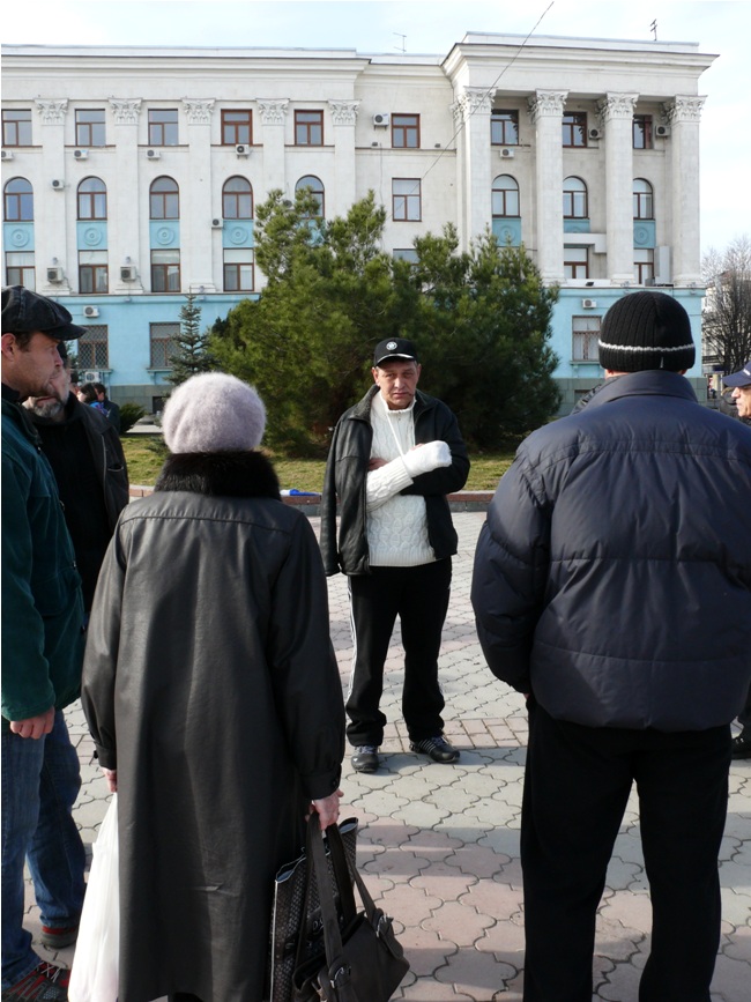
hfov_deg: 40.7
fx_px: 1013
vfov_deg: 52.6
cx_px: 376
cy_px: 501
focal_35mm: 35
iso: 100
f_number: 5
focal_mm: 7.4
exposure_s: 1/250
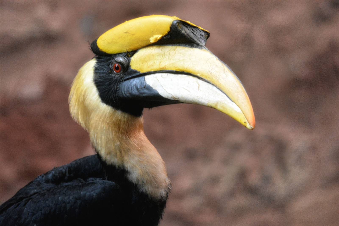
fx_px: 3814
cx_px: 170
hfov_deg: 5.1
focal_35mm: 405
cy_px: 113
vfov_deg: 3.4
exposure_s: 1/100
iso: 3200
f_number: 6
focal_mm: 270
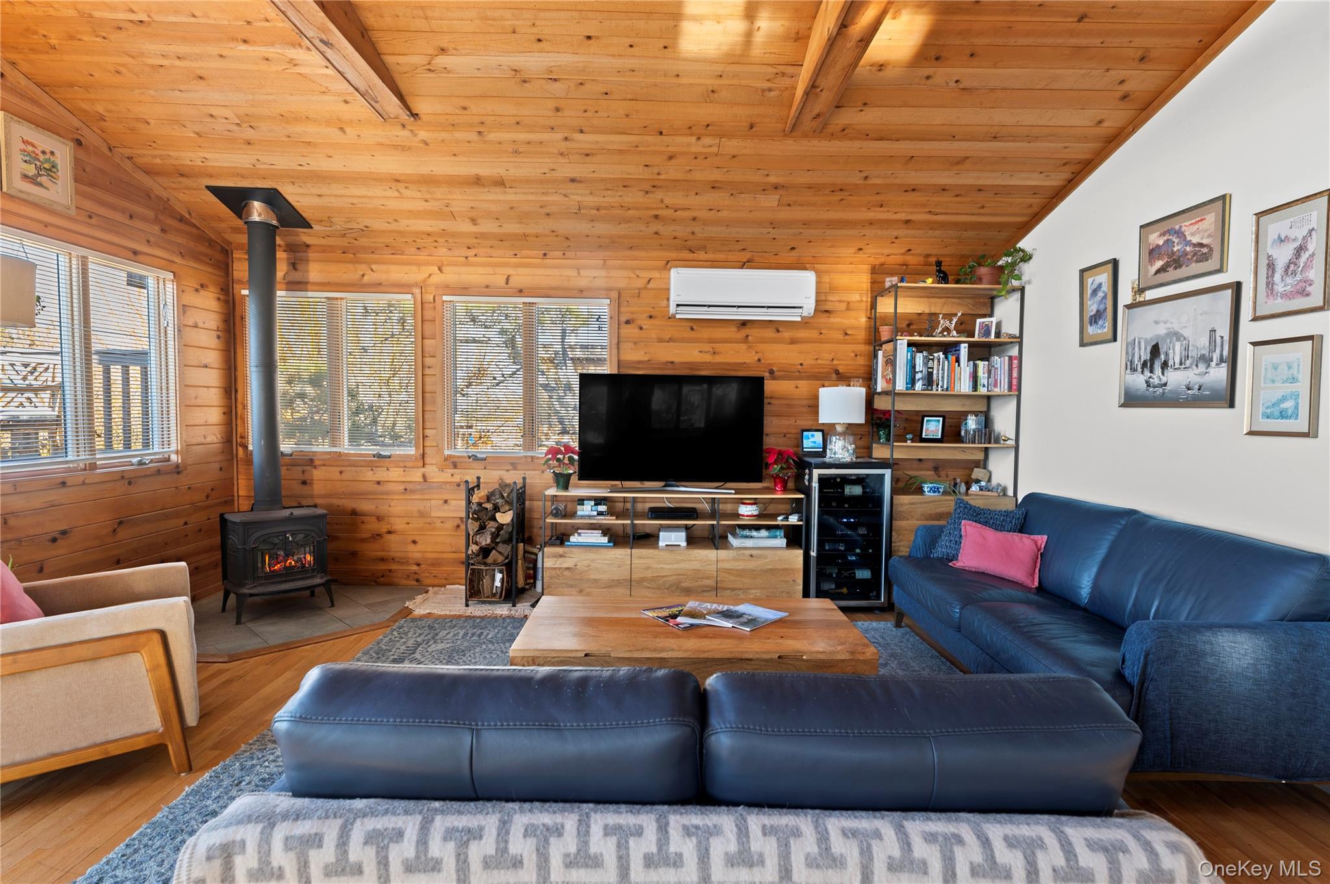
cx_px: 665
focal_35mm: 18
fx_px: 664
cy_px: 442
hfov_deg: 90.0
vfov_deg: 67.3
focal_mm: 18
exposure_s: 1/8
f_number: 7.1
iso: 320
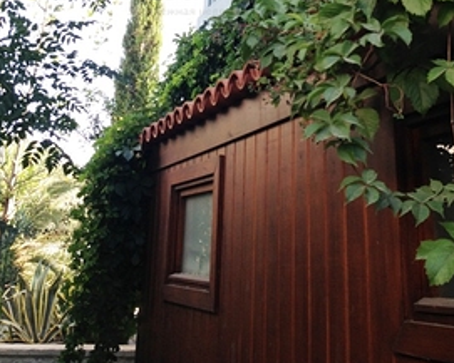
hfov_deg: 33.0
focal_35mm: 57
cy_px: -20
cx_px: 226
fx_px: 766
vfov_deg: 25.1
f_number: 2.4
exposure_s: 1/189
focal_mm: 4.13
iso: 50
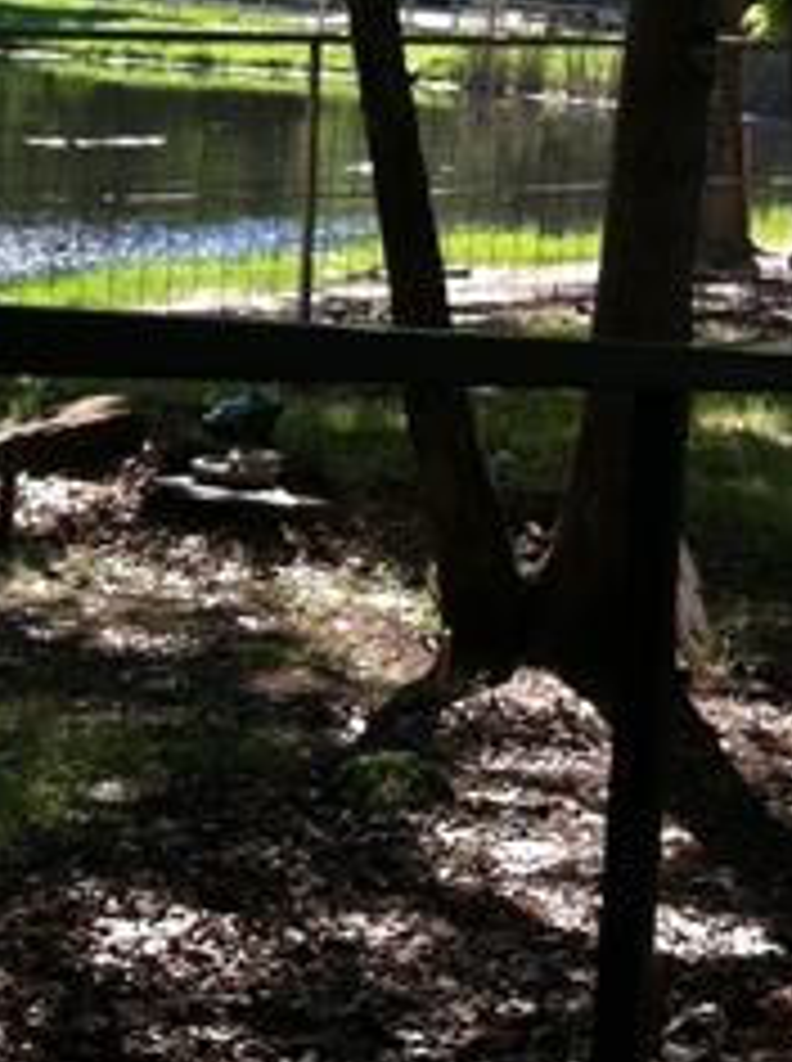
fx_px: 3490
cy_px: 126
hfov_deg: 12.4
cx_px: -344
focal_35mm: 114
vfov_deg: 17.1
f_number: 2.8
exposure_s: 1/364
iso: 80
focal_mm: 3.85
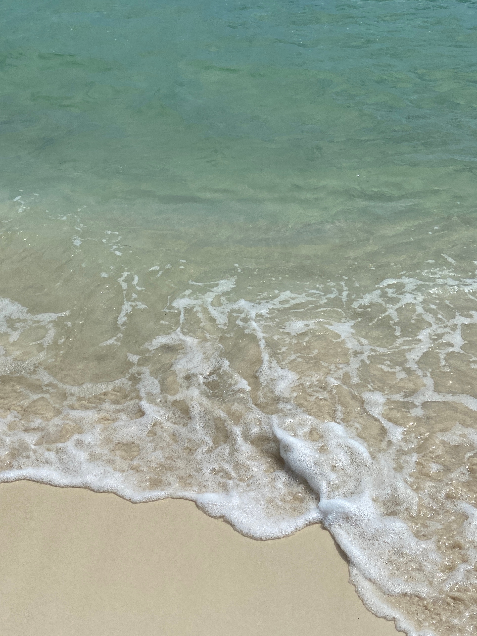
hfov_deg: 34.9
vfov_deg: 45.1
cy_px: 422
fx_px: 753
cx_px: 172
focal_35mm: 41
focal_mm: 4.25
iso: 40
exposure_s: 1/11494
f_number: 1.8
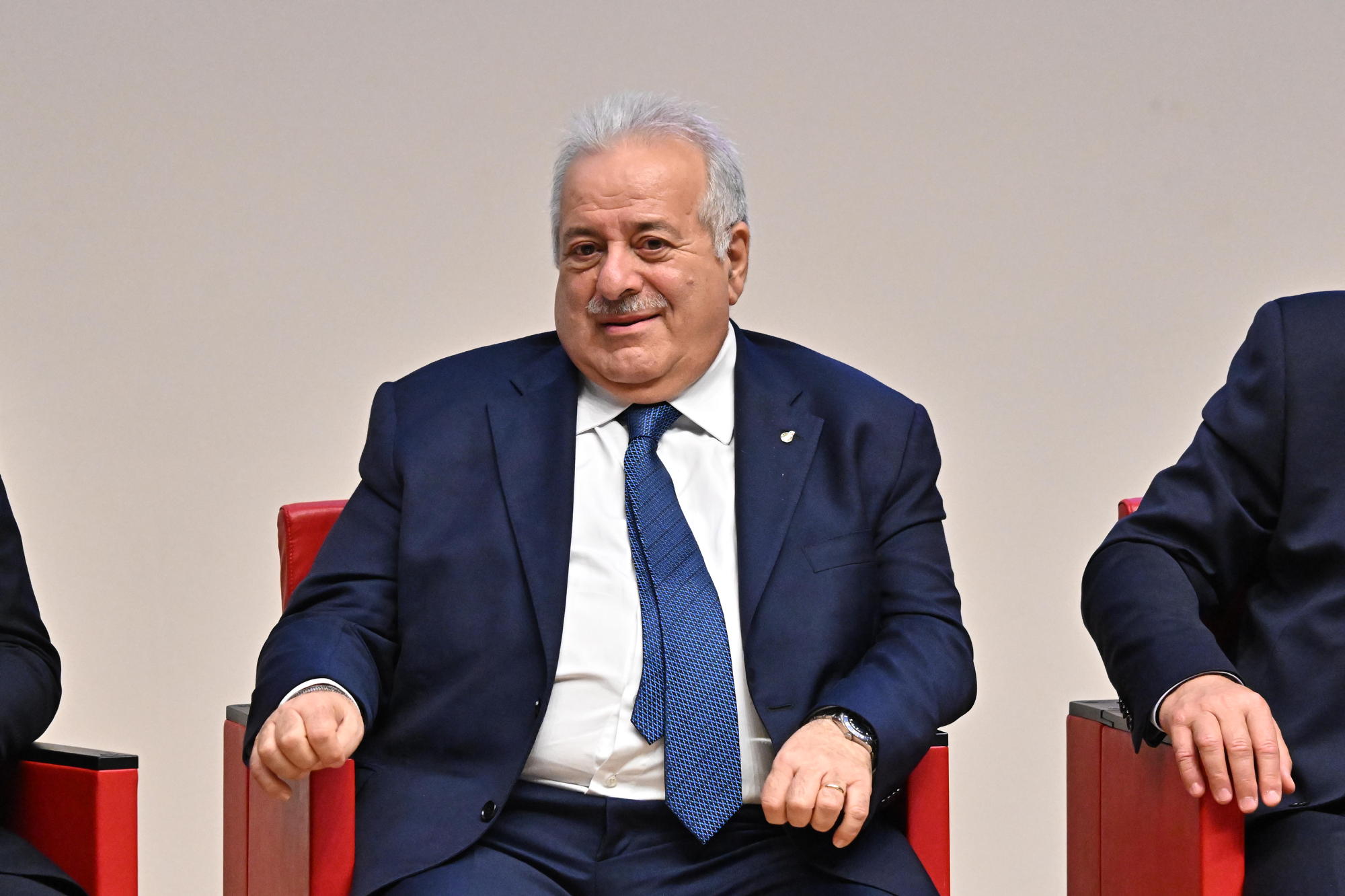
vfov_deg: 5.1
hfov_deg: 7.6
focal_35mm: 270
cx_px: 672
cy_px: 448
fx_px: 10084
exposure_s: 1/200
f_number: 5
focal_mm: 180
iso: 5600
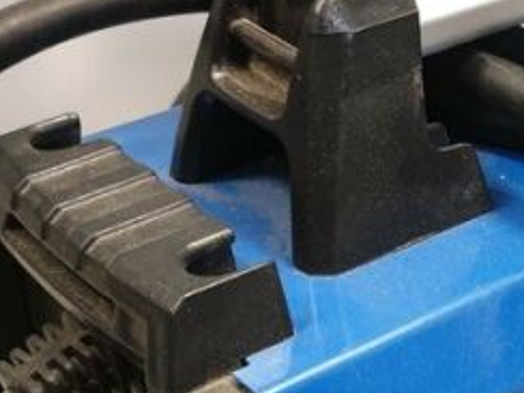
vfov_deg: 17.4
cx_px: 511
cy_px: 435
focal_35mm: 82
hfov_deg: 23.0
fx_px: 1241
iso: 320
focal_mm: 4.3
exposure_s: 1/33
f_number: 1.5
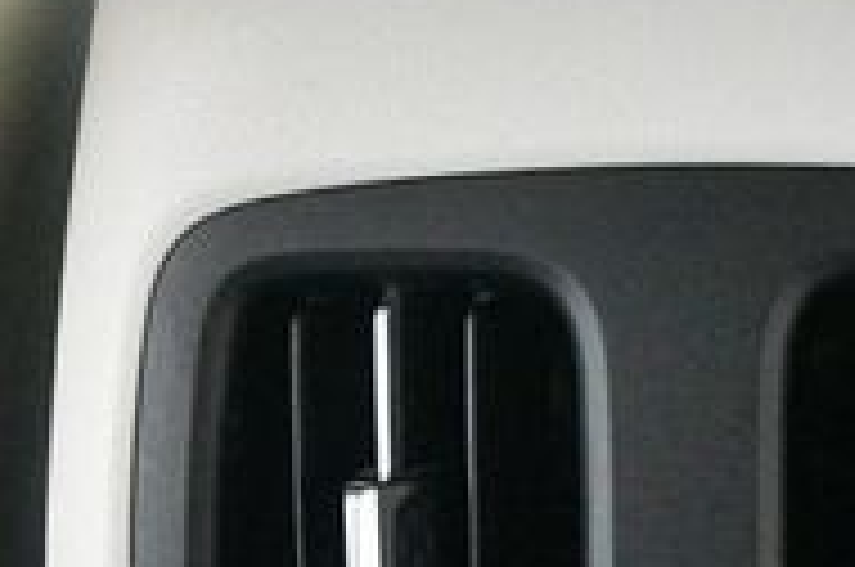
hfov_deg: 15.2
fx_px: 3201
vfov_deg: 9.8
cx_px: 572
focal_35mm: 135
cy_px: 896
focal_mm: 27
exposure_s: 1/60
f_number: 4
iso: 10000
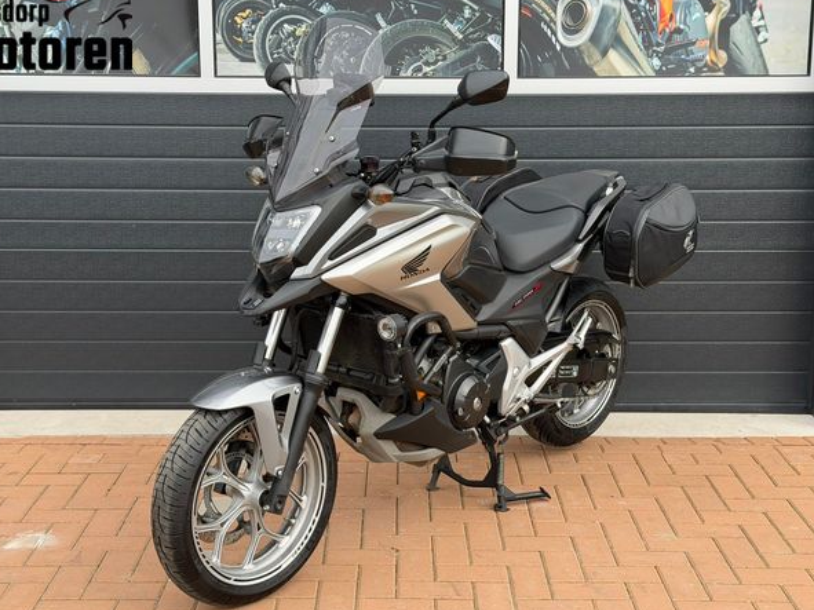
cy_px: 308
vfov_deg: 28.0
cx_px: 397
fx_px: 1223
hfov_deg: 36.8
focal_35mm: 52
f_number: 1.78
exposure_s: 1/962
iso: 64
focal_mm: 6.76
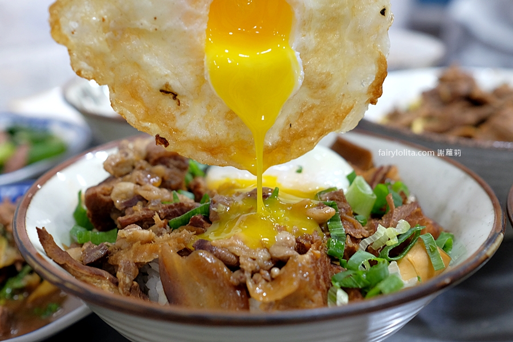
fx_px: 499
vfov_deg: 37.9
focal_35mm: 35
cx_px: 256
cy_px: 171
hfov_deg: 54.4
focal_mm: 23
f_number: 3.2
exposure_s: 1/58
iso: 1000
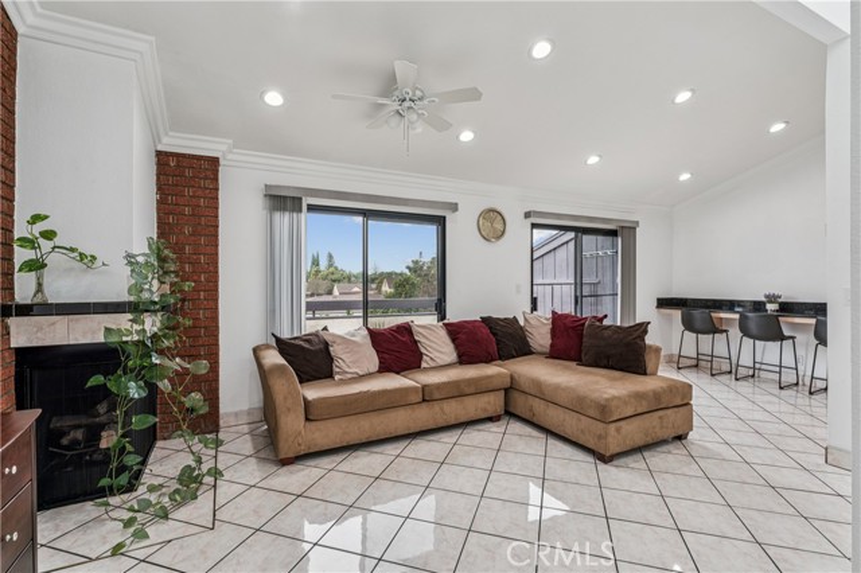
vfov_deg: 72.0
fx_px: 394
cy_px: 286
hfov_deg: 95.0
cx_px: 430
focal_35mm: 16
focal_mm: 16.5
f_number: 13
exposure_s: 1/4
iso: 100
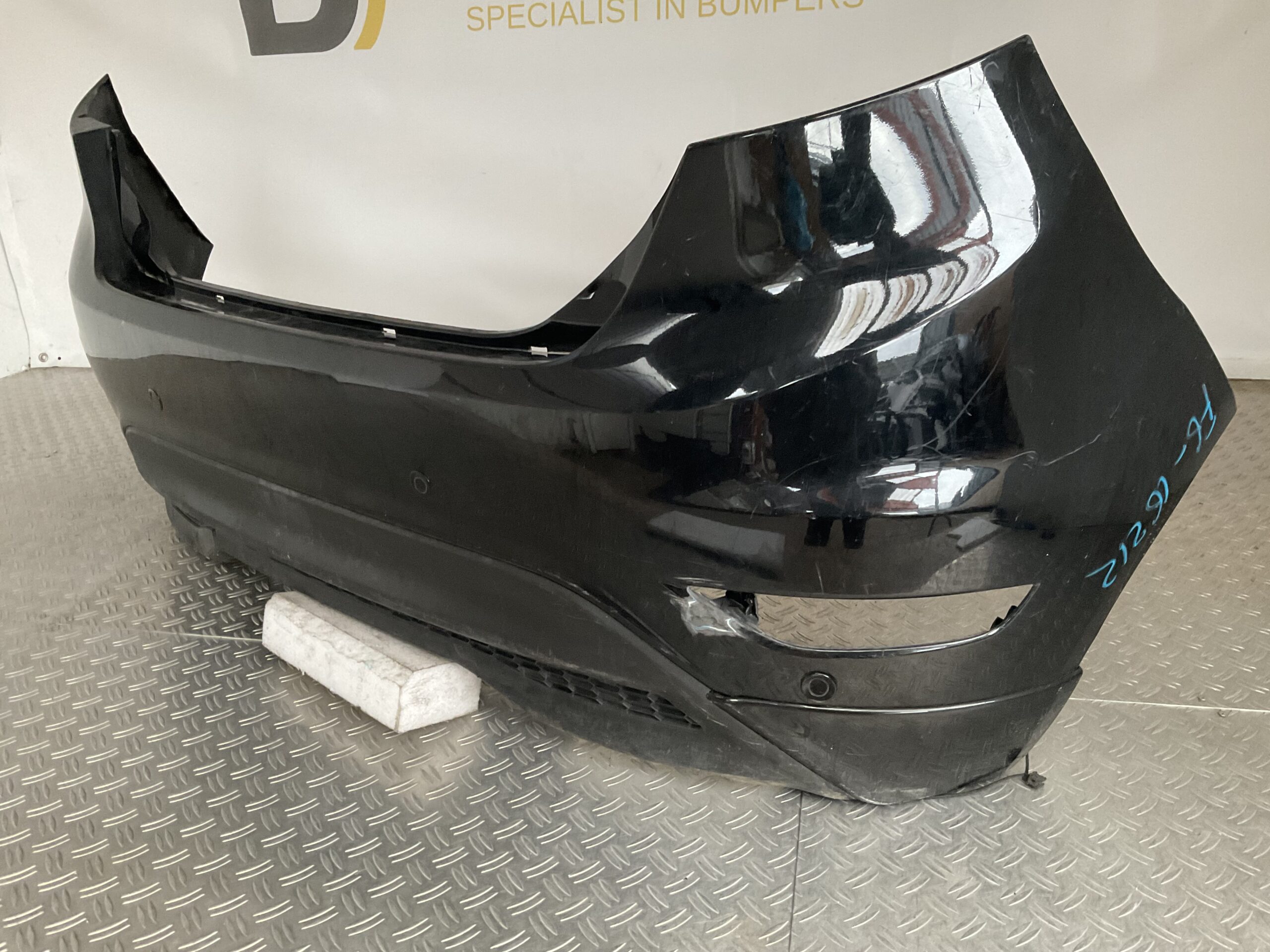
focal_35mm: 29
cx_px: 635
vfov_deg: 48.2
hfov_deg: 61.7
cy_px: 476
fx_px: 1064
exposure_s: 1/60
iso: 200
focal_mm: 3
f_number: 1.8
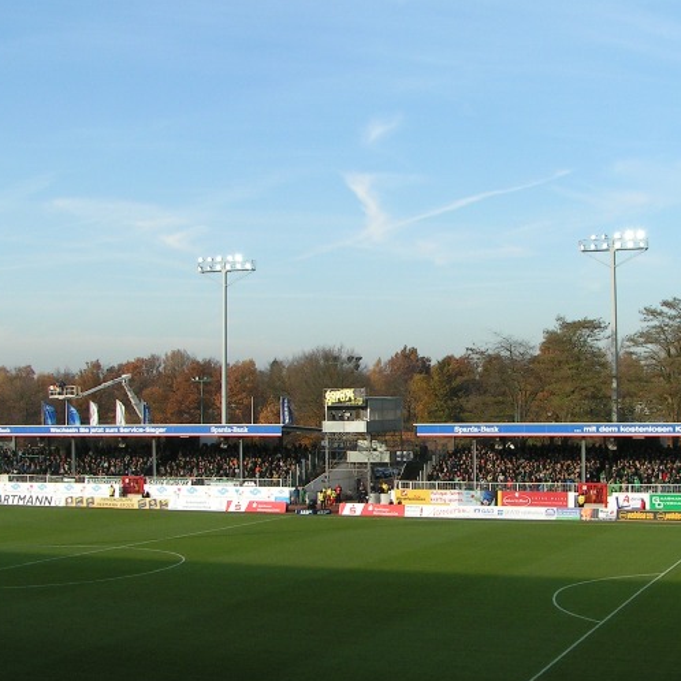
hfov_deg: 31.5
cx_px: 420
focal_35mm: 54
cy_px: 383
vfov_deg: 31.6
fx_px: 1202
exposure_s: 1/250
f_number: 5.6
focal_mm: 5.8
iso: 50
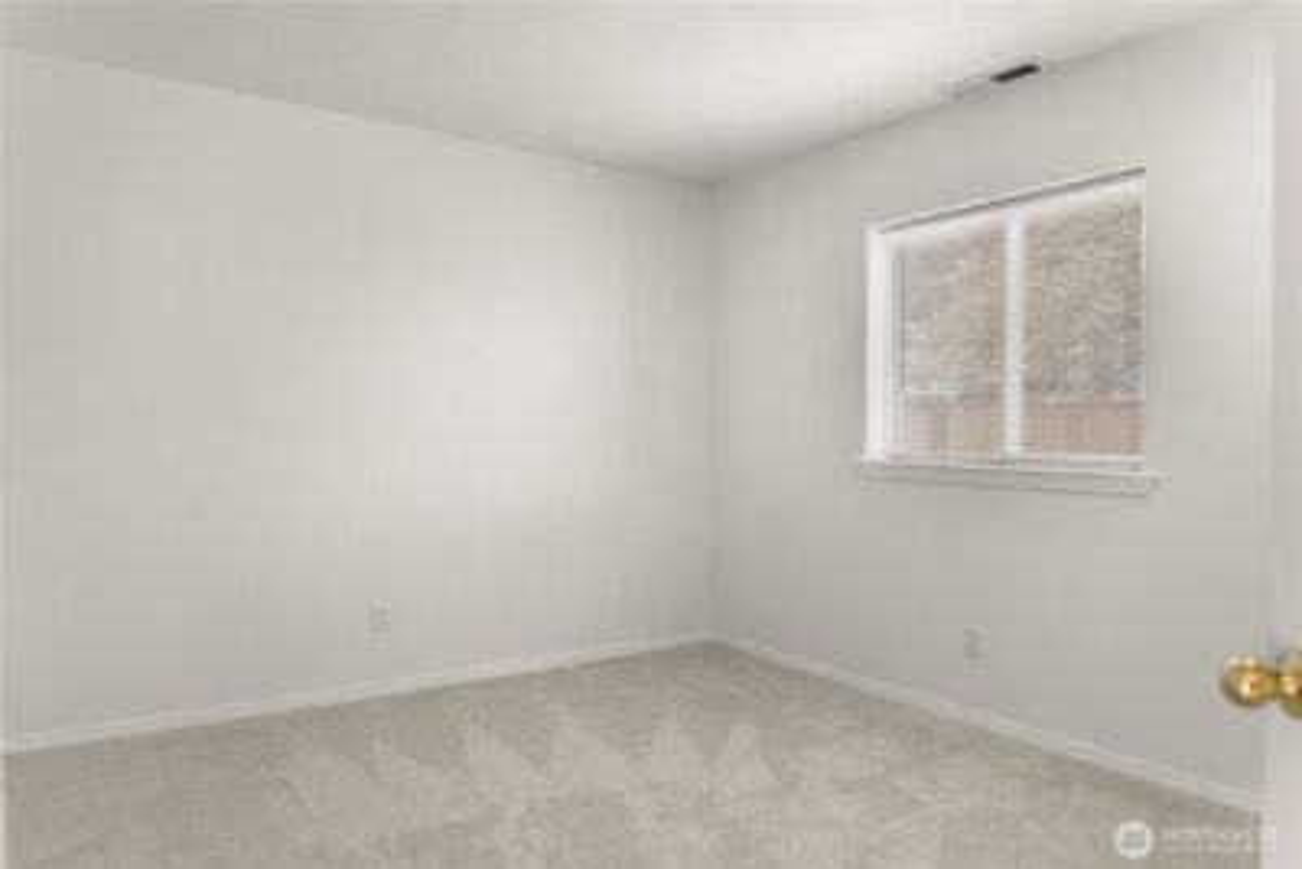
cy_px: 434
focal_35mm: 24
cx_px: 651
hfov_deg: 73.7
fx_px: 868
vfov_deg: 53.2
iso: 400
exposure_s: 1/80
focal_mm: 24
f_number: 2.8
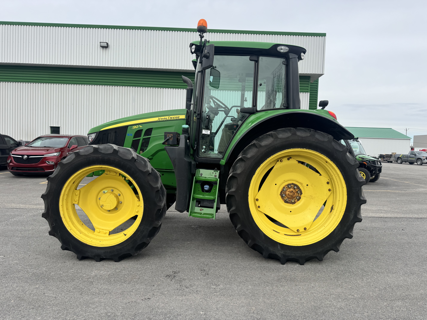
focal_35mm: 24
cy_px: 160
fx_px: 296
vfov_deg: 56.8
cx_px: 214
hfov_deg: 71.6
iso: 80
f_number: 1.78
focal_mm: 6.76
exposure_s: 1/3247
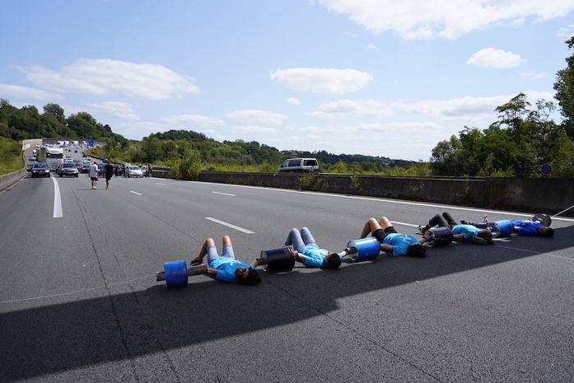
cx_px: 278
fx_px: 399
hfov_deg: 71.5
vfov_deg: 51.3
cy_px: 185
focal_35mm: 25
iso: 100
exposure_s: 1/1000
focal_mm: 24
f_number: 4
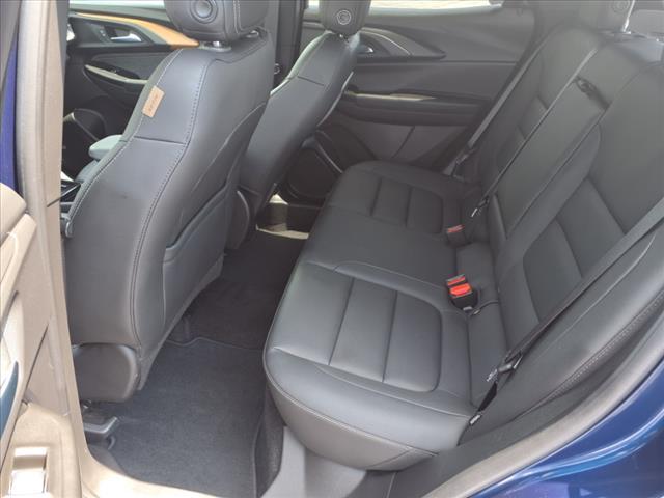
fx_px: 518
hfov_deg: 65.3
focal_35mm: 27
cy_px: 249
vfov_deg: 51.4
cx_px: 332
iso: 50
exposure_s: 1/120
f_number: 1.9
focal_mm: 3.58
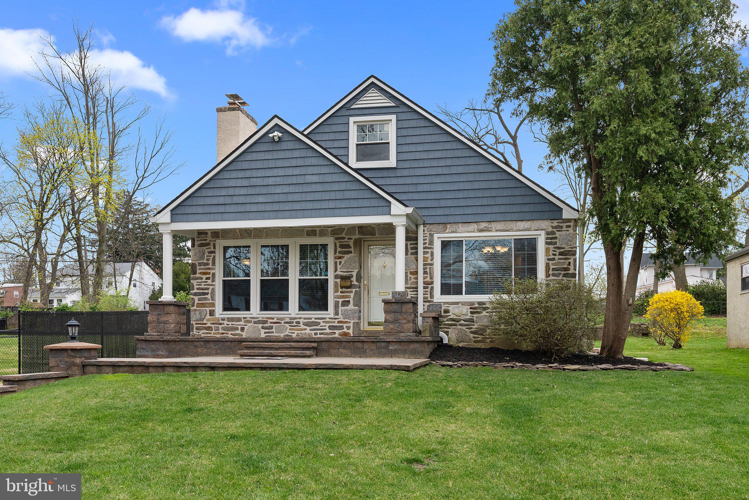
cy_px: 250
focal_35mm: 30
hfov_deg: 61.9
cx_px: 374
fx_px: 624
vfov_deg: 43.6
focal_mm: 30
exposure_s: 1/200
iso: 640
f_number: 11
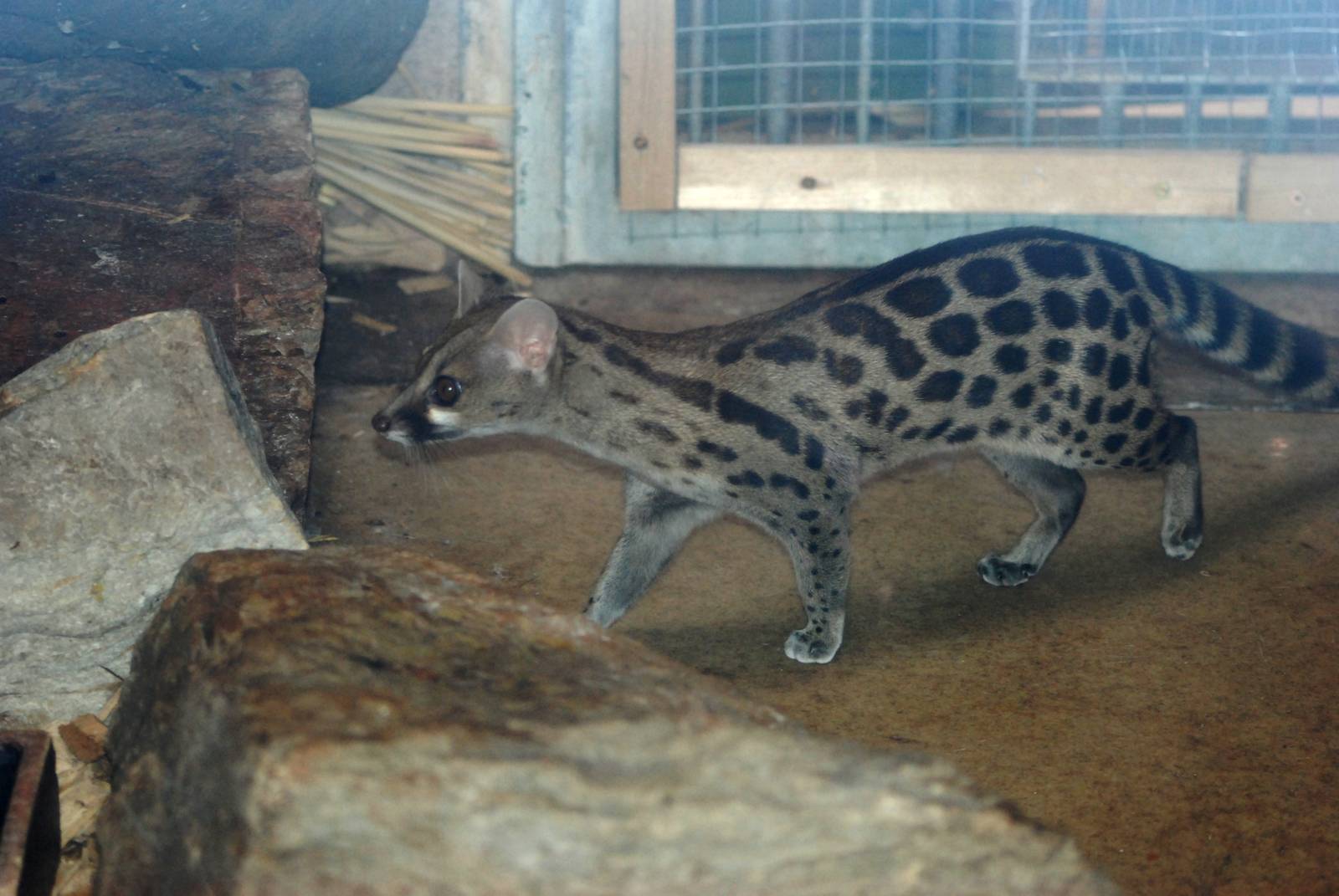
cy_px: 448
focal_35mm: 142
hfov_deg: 14.4
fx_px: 5306
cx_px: 670
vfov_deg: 9.7
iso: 1000
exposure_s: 1/160
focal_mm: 95
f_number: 4.2
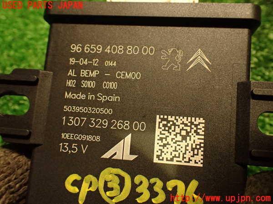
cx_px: 136
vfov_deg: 44.2
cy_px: 102
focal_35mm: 32
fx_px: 252
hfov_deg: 56.8
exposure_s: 1/30
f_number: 2.4
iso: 500
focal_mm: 5.79
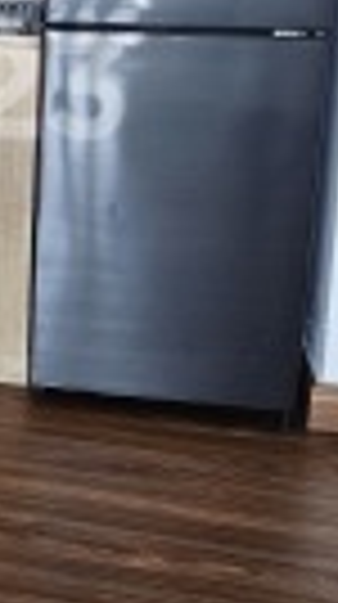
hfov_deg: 12.7
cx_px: -286
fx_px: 1375
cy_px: 86
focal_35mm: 86
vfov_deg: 24.2
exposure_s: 1/100
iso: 160
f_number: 1.8
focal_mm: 5.4
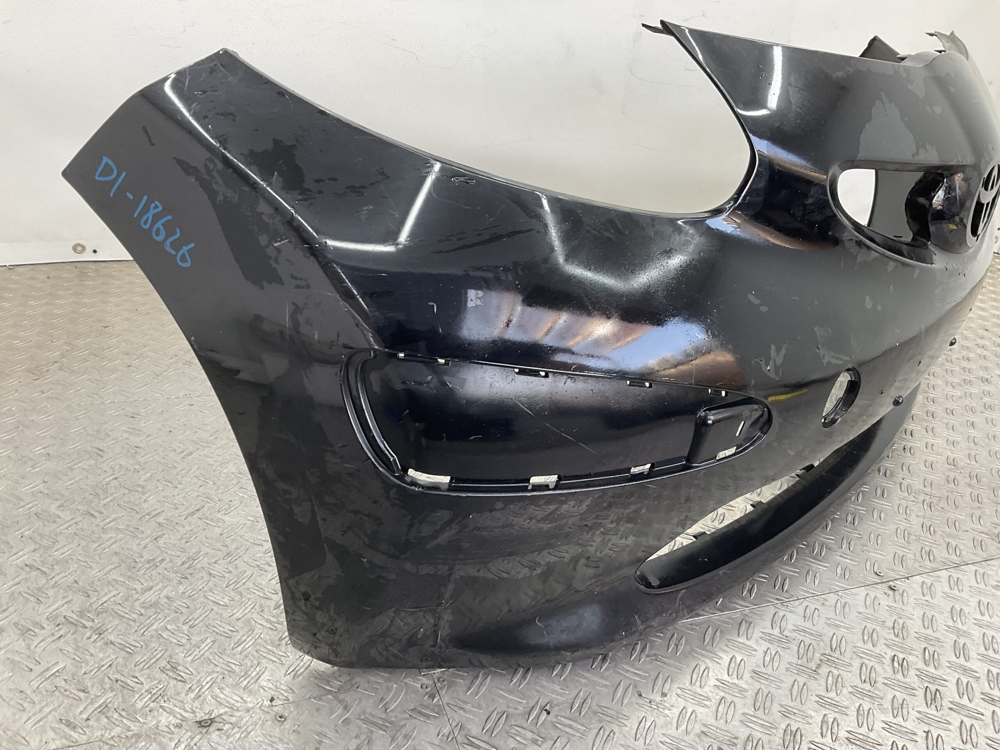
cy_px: 375
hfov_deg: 61.7
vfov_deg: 48.2
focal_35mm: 29
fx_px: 838
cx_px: 500
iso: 40
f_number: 1.8
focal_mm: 3
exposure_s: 1/120
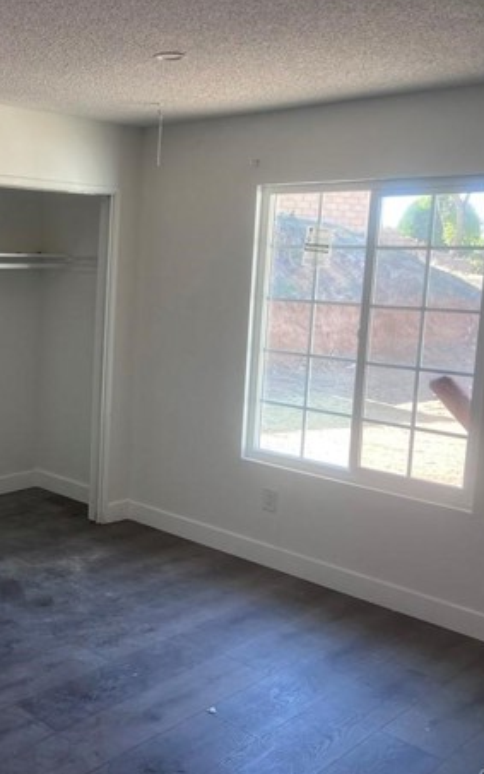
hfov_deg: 30.2
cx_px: -14
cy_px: 375
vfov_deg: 50.4
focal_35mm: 39
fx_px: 822
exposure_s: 1/121
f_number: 1.5
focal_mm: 5.7
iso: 100
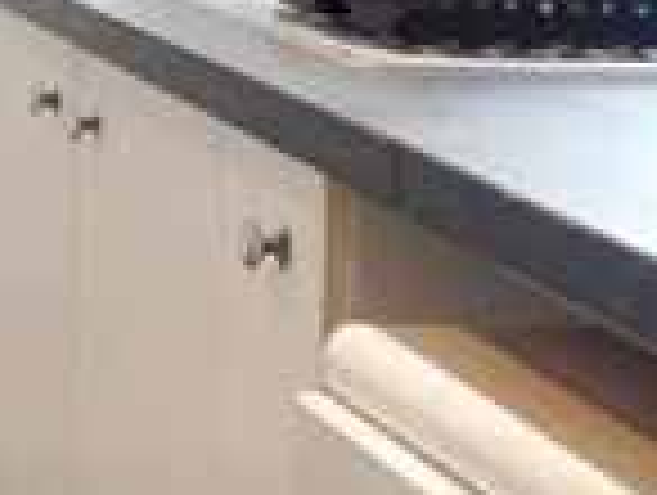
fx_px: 2186
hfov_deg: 14.6
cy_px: -214
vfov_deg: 12.4
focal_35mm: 115
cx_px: -594
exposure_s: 1/40
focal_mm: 4.3
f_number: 3.3
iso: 400
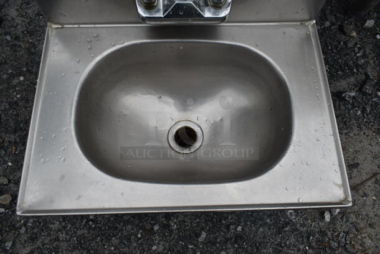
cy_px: 127
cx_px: 190
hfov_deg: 67.3
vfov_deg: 48.0
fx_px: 285
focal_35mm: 27
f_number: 6.3
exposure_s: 1/160
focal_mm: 18
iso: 100
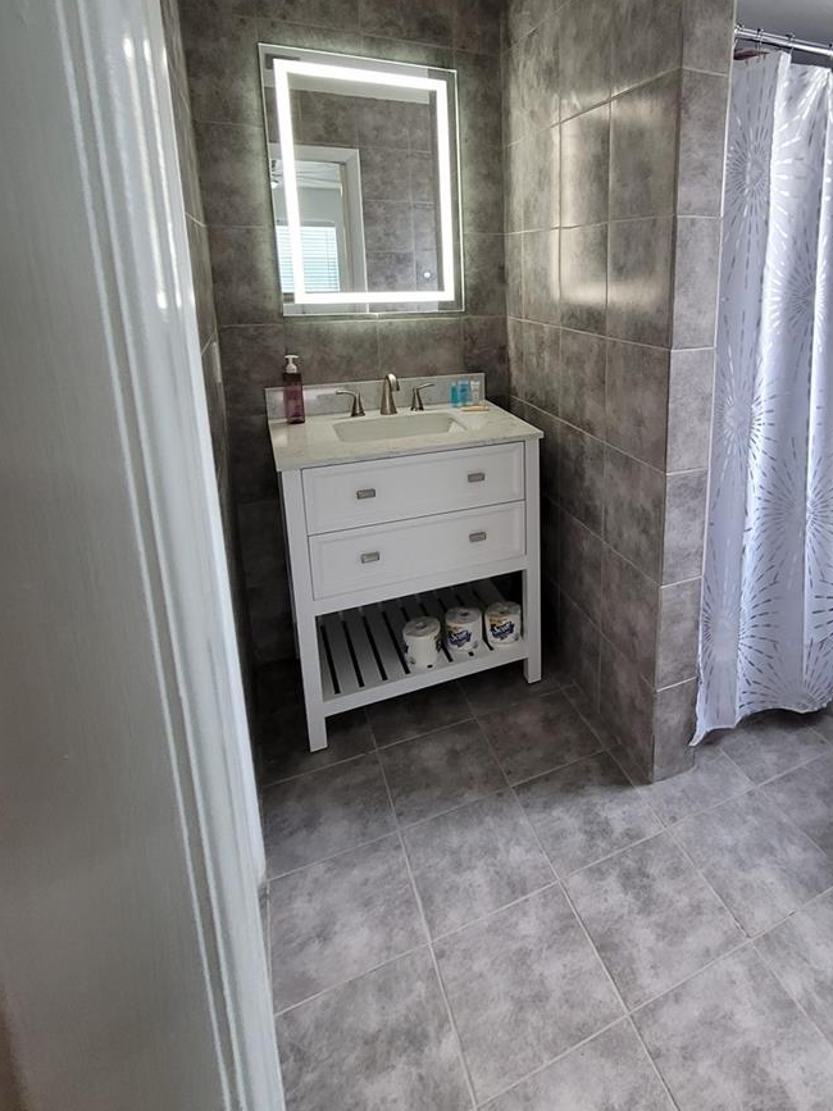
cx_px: 563
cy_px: 406
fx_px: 578
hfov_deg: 69.3
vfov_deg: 85.8
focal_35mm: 18
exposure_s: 1/60
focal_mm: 2.2
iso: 320
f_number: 2.2
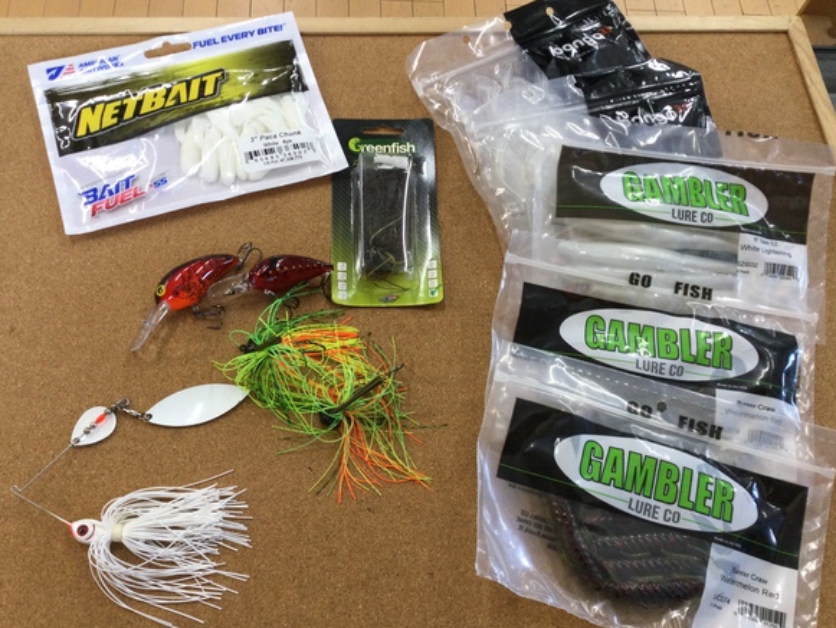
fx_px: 773
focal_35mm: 32
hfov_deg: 56.8
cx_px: 423
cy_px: 323
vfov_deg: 44.2
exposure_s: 1/30
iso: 32
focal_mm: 3.3
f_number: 2.4
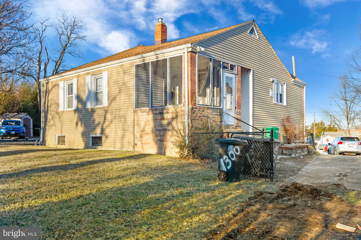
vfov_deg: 41.7
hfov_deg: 59.5
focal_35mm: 32
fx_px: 316
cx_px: 180
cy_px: 120
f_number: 5.6
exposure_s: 1/180
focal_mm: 21
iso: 100
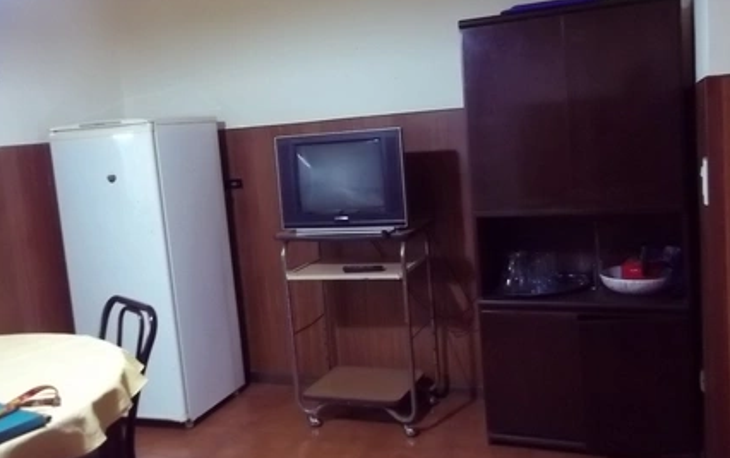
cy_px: 209
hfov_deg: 55.3
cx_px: 360
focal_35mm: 35
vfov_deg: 36.3
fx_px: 697
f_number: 2.9
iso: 320
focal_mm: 5.7
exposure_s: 1/8
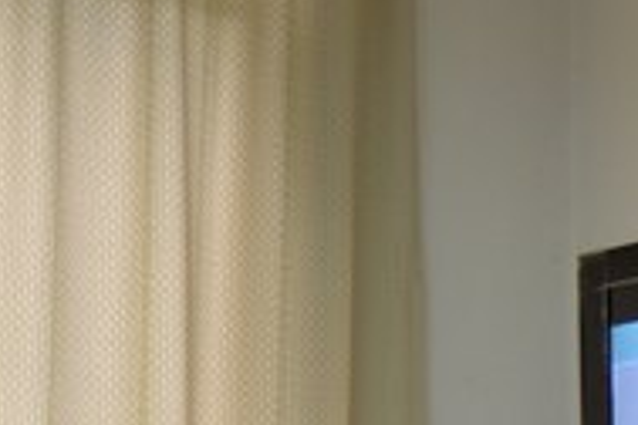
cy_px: 818
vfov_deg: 8.0
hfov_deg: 11.4
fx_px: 2924
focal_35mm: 165
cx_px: 1219
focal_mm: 26
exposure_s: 1/80
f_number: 4
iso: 400
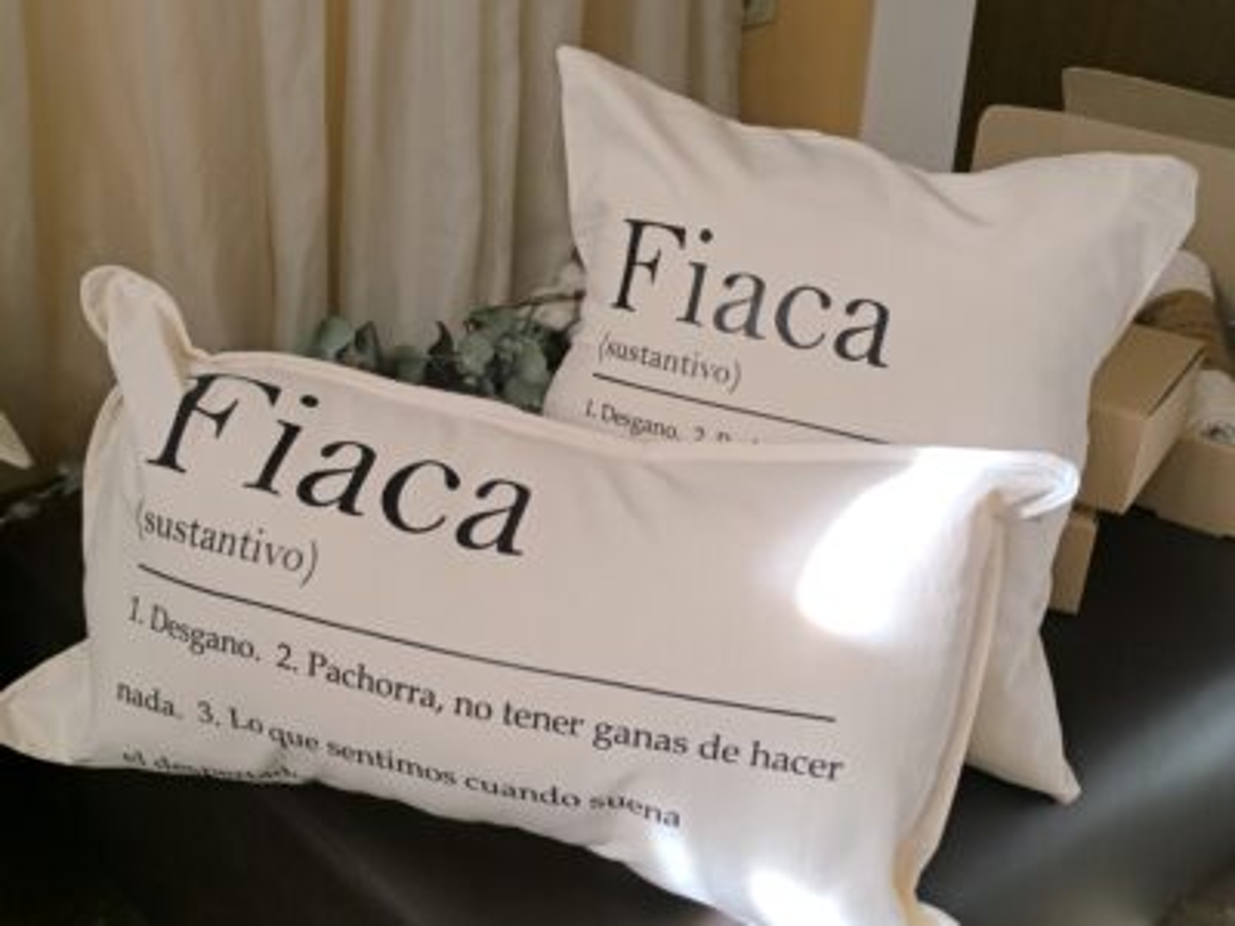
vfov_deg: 31.5
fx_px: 1641
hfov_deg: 41.2
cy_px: 463
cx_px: 618
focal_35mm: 46
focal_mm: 6.14
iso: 200
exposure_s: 1/100
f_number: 1.65
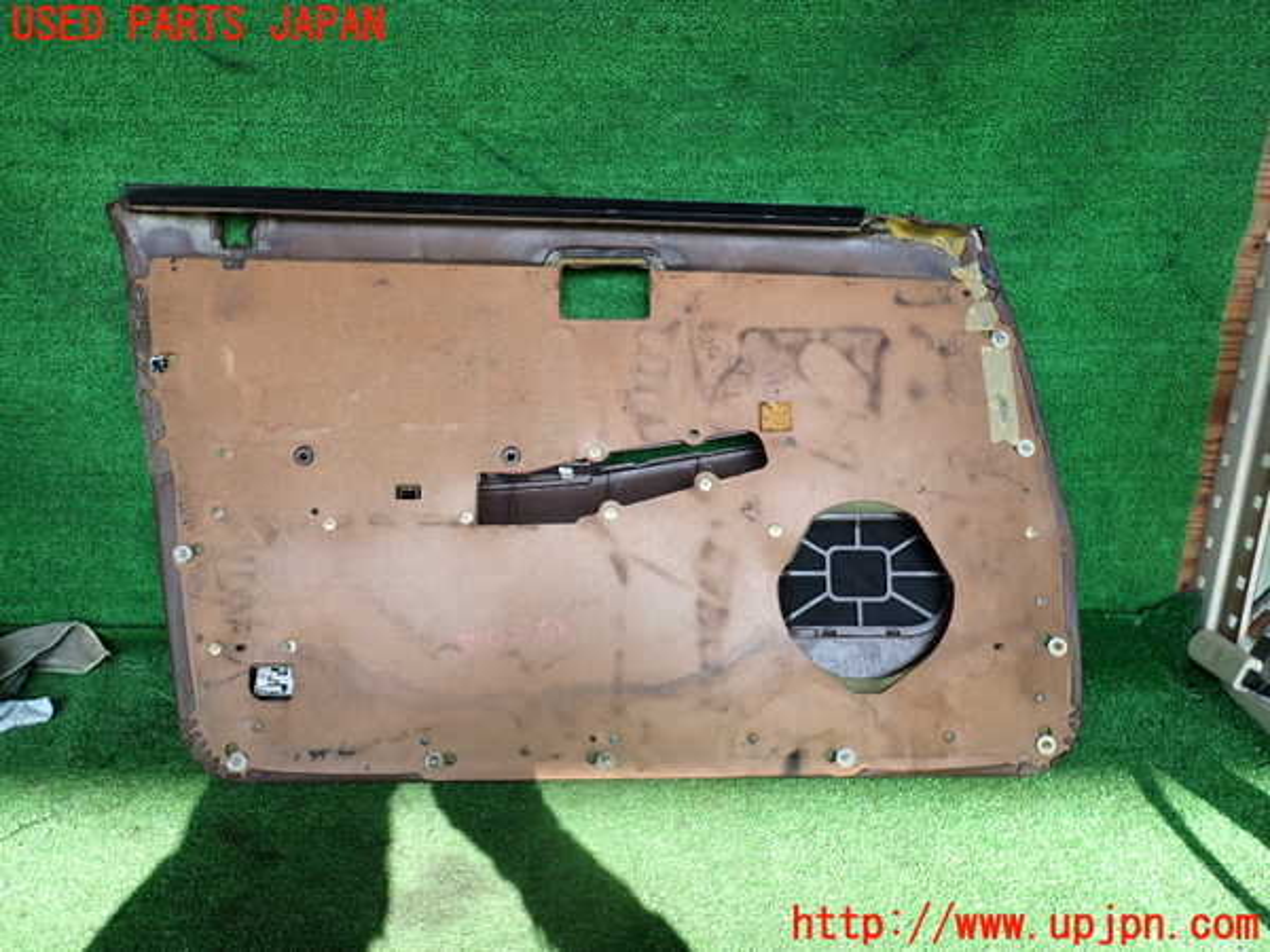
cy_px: 476
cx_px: 635
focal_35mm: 25
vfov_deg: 54.9
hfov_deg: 69.4
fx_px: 917
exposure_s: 1/250
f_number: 2.8
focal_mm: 4.5
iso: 100
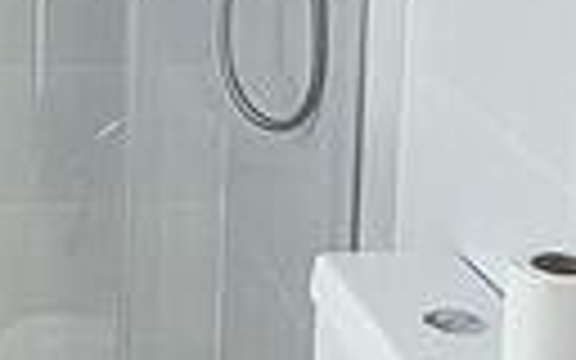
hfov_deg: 18.4
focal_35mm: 110
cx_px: -14
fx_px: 1727
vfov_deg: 11.6
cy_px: -104
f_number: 2.2
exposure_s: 1/584
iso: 50
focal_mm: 1.7
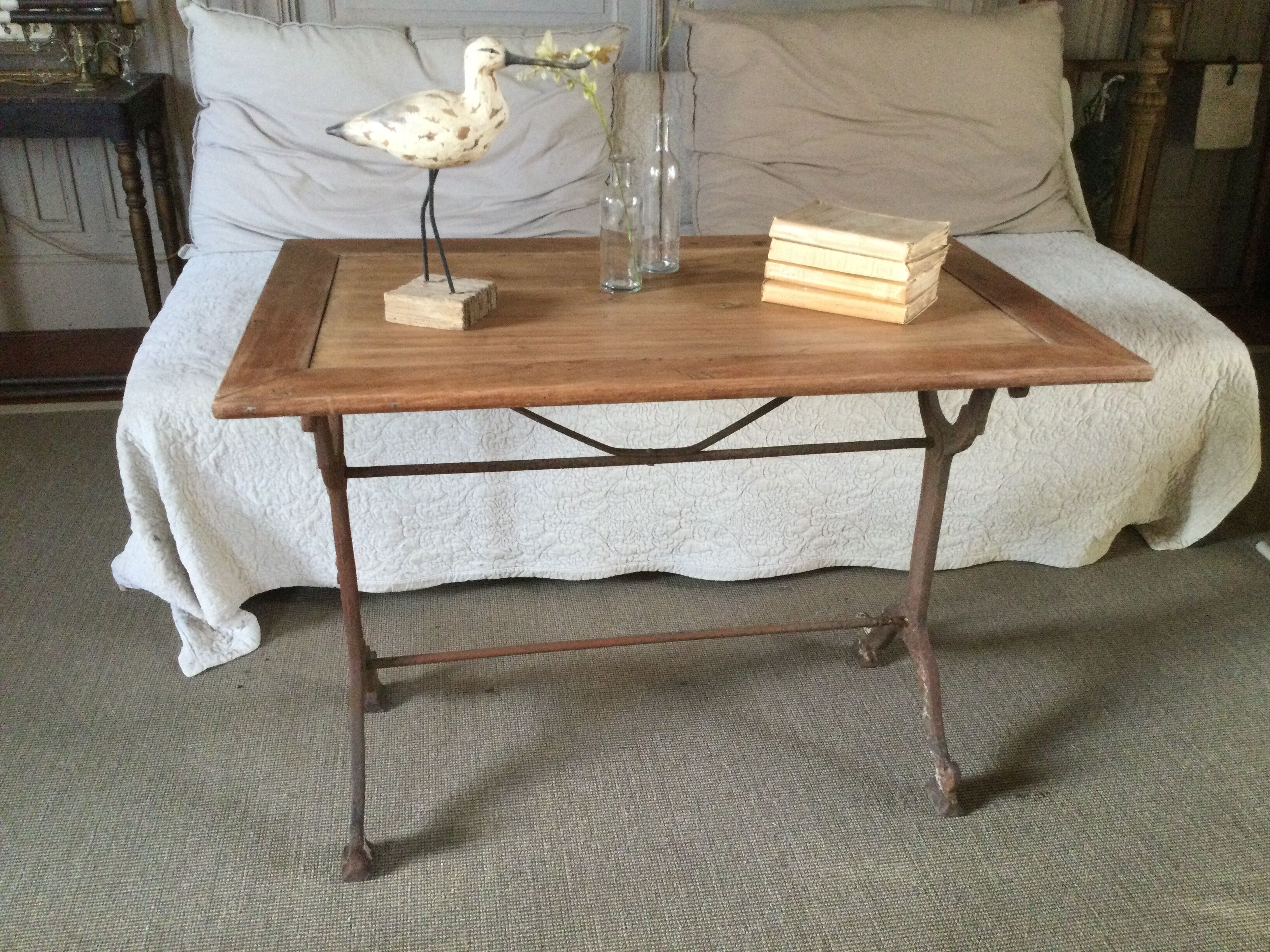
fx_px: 1137
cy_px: 476
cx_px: 635
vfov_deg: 45.4
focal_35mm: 31
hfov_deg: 58.4
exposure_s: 1/33
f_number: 2.4
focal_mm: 3.3
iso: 200
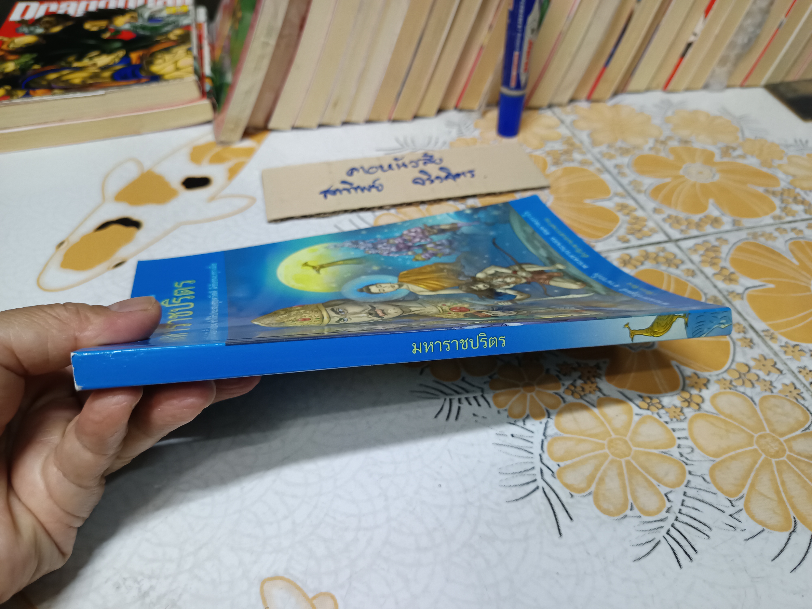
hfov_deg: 71.6
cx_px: 406
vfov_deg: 56.8
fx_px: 563
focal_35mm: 24
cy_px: 304
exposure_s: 1/25
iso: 1049
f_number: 1.7
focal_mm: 5.31
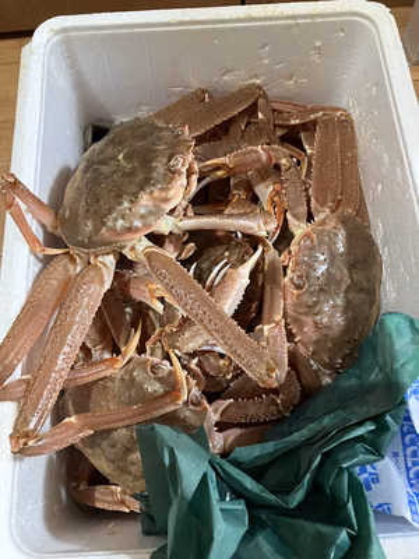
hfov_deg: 49.7
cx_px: 210
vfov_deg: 63.4
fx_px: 452
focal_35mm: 28
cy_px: 280
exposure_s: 1/30
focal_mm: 3.99
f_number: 1.8
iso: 500
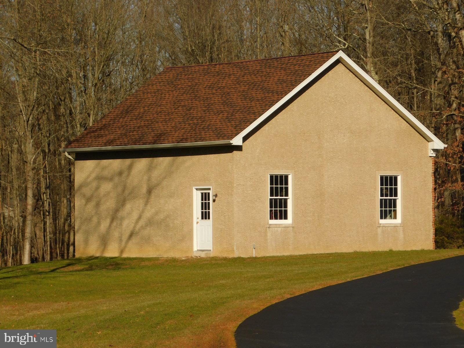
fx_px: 2466
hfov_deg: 10.7
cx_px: 232
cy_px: 174
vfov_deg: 8.1
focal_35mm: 184
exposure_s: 1/1000
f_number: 5.4
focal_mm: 32.7
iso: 125
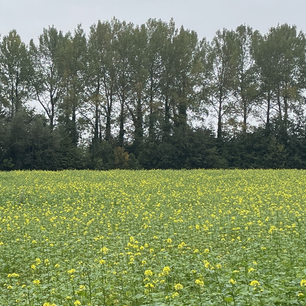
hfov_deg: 20.7
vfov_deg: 21.3
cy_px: 210
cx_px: -2
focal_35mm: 81
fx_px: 810
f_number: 1.6
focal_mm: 4.2
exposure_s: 1/1247
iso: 32
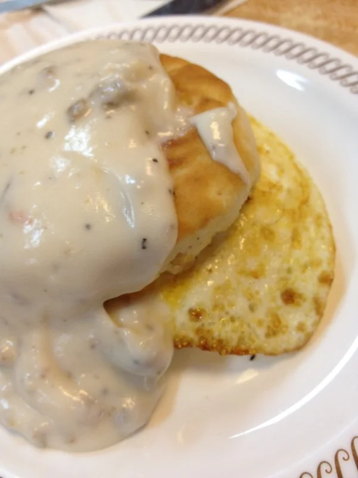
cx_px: 179
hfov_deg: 40.7
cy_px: 239
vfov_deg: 52.6
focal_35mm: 35
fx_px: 483
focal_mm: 4.28
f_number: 2.4
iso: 64
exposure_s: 1/20
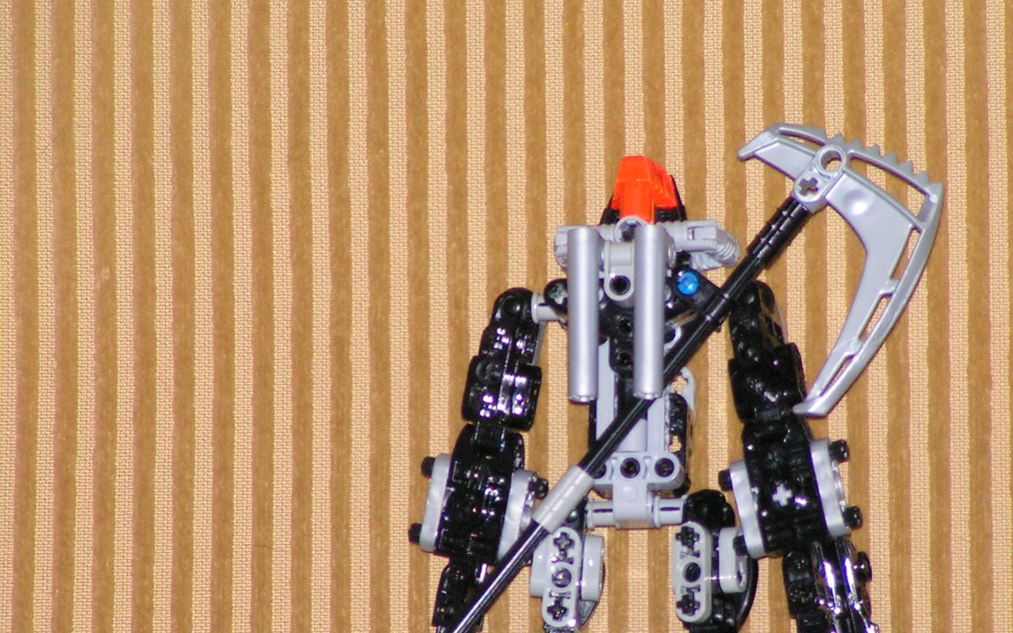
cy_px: 439
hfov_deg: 6.4
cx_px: 620
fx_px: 9110
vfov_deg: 4.0
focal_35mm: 330
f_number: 3.3
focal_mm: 37.9
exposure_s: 1/200
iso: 200
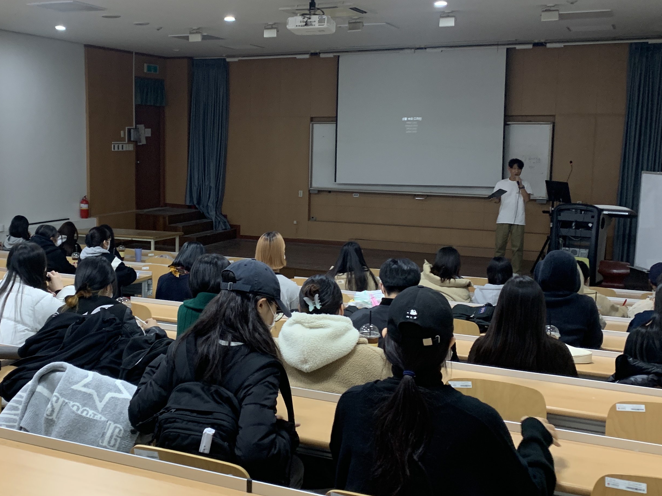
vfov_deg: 33.6
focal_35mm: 43
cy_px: 236
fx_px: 822
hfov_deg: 43.3
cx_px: 228
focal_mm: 4.25
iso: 160
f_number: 1.8
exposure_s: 1/60
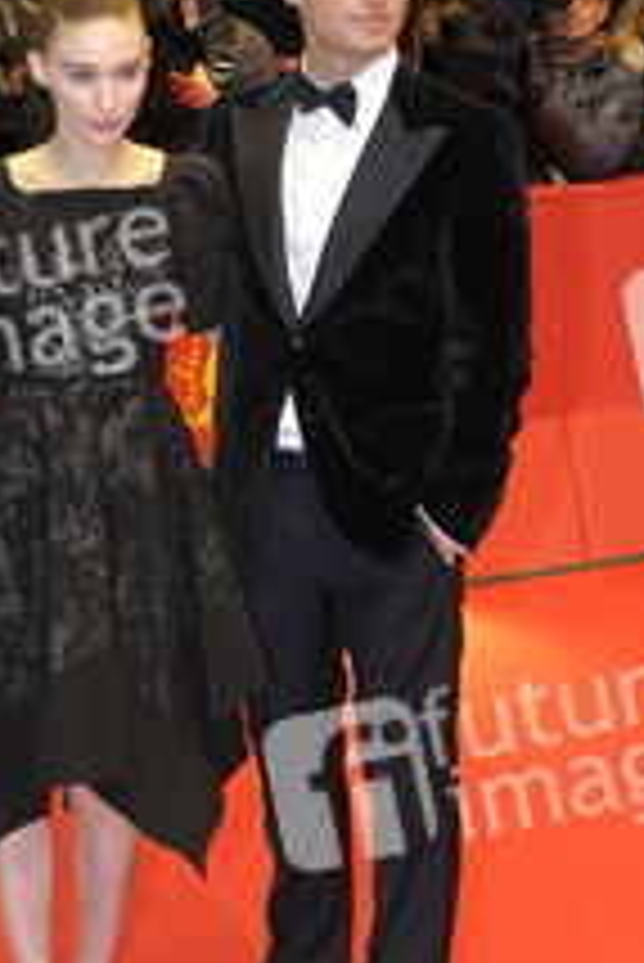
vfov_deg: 23.4
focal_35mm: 87
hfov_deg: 15.6
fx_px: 2329
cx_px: 88
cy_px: 540
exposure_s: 1/80
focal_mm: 31
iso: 400
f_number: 5.6
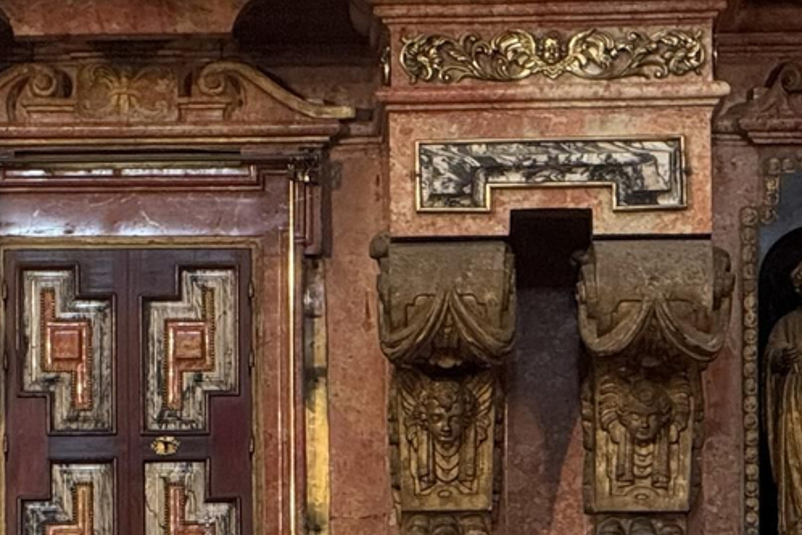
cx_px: 37
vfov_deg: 3.4
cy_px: 807
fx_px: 8933
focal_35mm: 401
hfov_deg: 5.1
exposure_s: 1/50
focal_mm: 15.66
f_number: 2.8
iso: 200
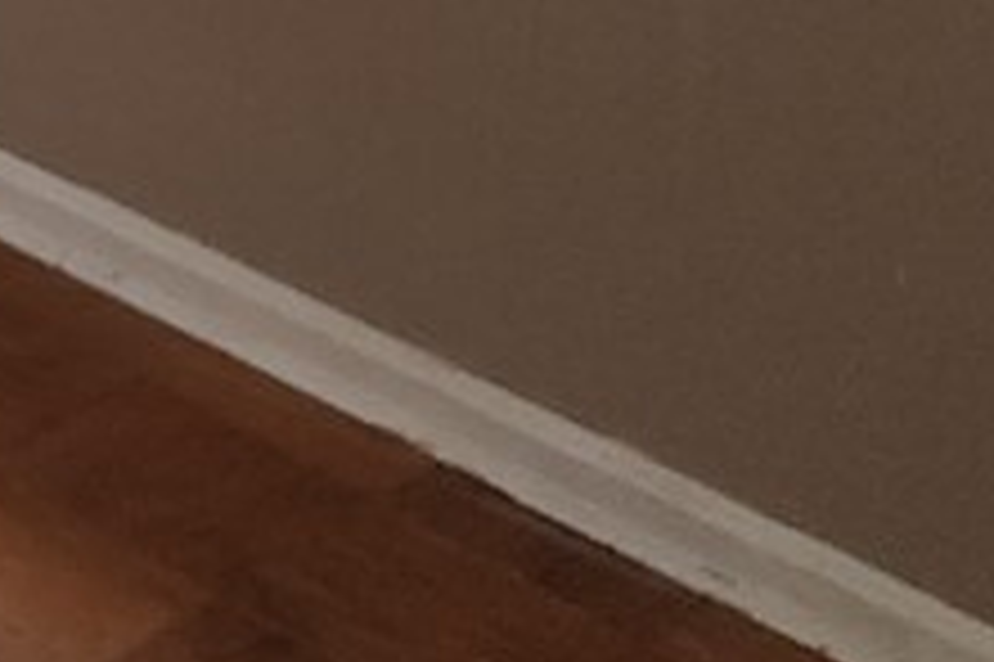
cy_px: -689
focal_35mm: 111
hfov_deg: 15.2
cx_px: -931
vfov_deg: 11.1
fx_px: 3062
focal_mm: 6.4
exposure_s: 1/60
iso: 40
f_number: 1.8
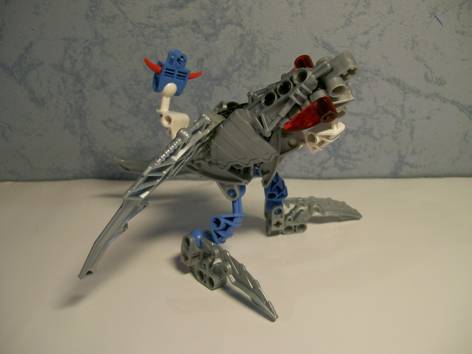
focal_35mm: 36
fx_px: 491
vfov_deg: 39.7
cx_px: 236
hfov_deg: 51.4
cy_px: 177
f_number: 2.7
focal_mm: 6
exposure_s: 1/32
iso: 87
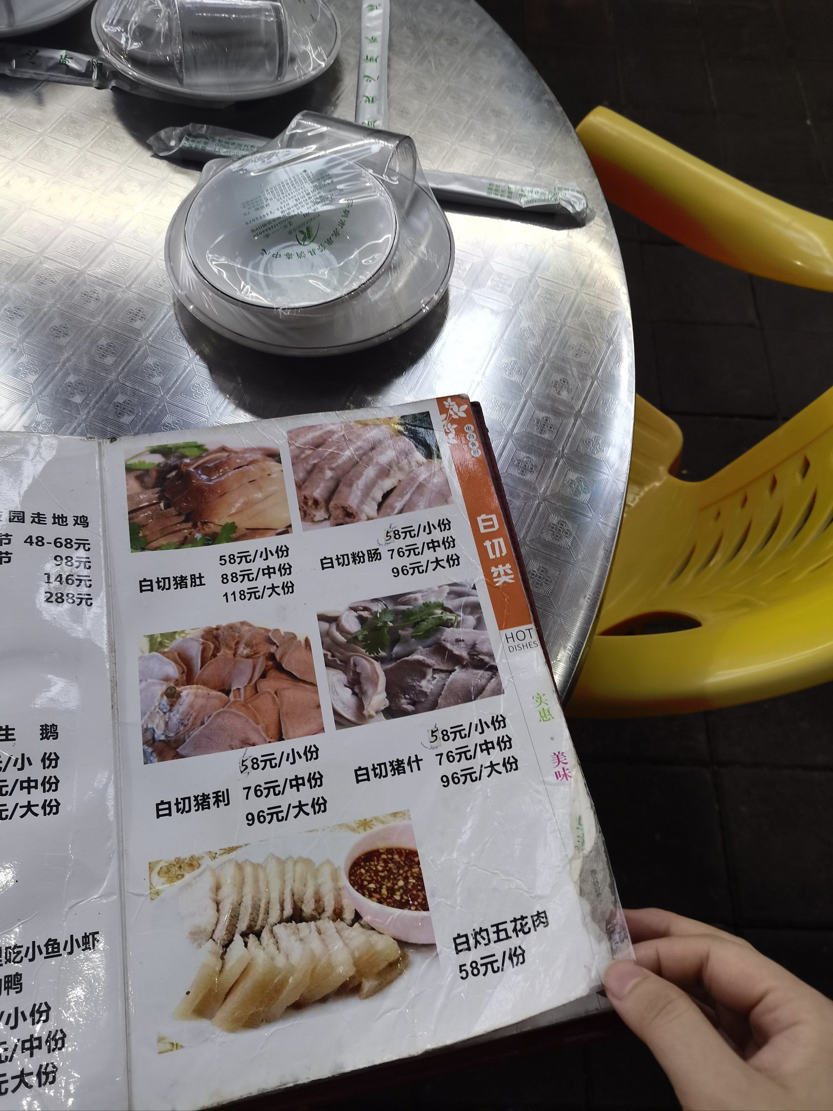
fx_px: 866
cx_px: 416
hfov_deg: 51.4
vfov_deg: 65.3
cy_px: 556
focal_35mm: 27
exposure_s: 1/50
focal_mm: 5.58
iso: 125
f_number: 1.9
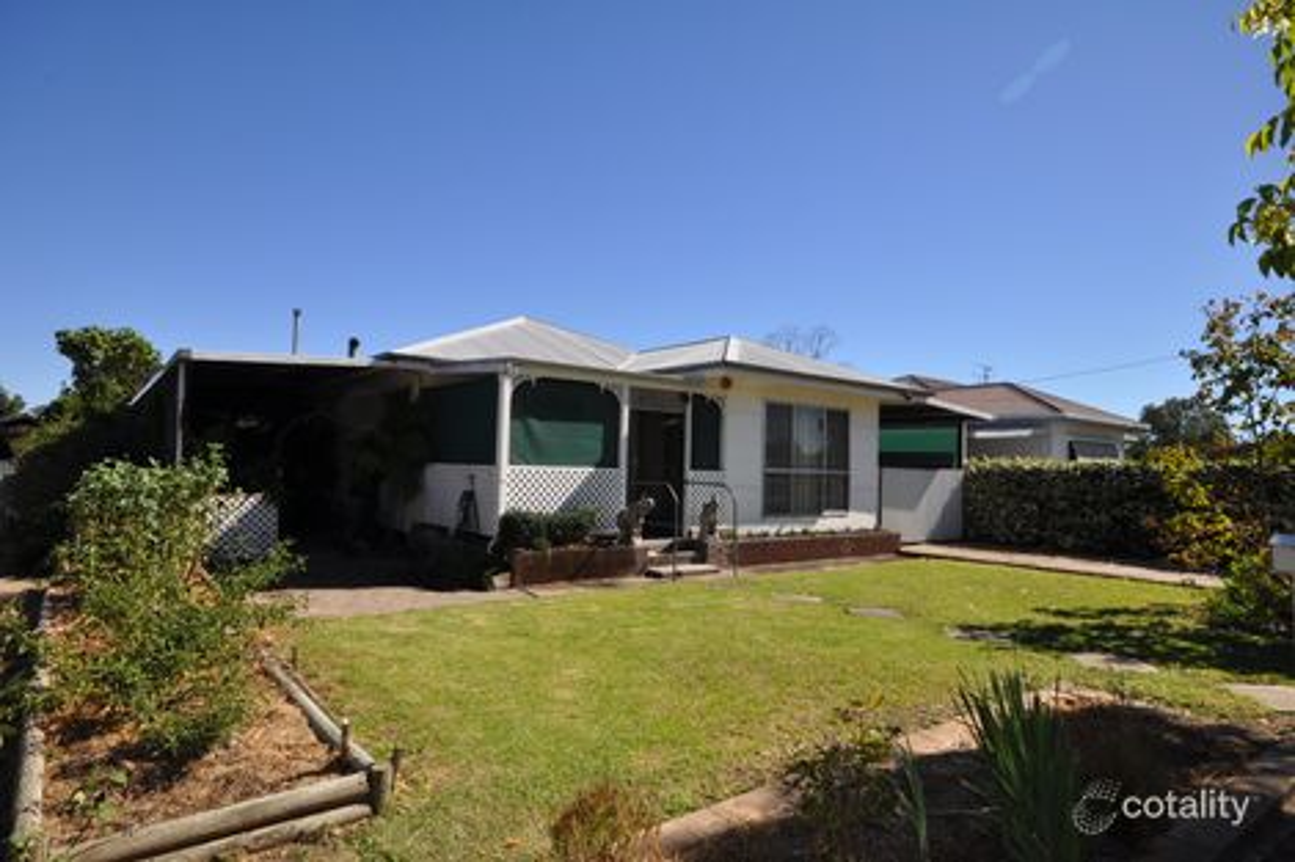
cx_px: 648
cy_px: 431
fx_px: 755
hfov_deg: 81.2
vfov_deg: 59.5
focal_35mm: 21
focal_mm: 14
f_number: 14
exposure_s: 1/200
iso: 200
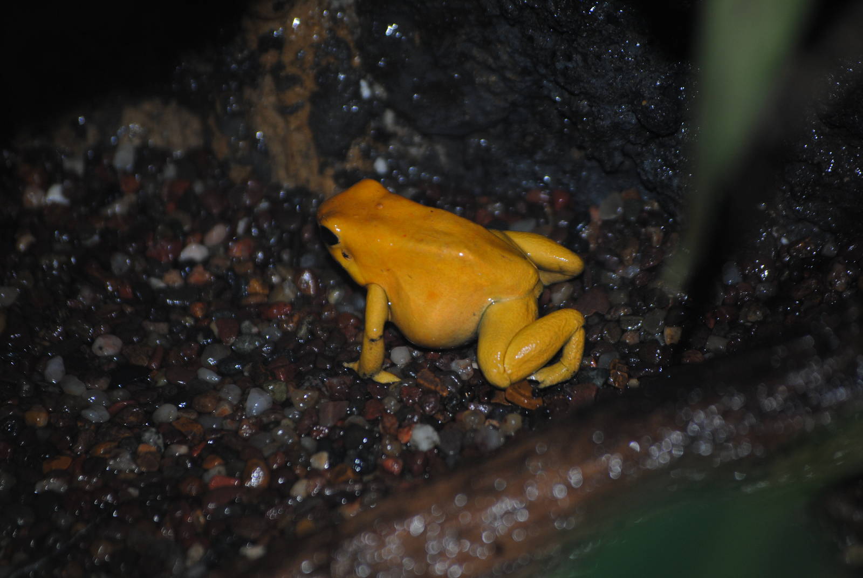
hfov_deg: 9.5
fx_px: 5220
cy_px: 289
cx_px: 432
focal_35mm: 218
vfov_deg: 6.3
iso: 200
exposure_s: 1/60
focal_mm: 145
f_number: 5
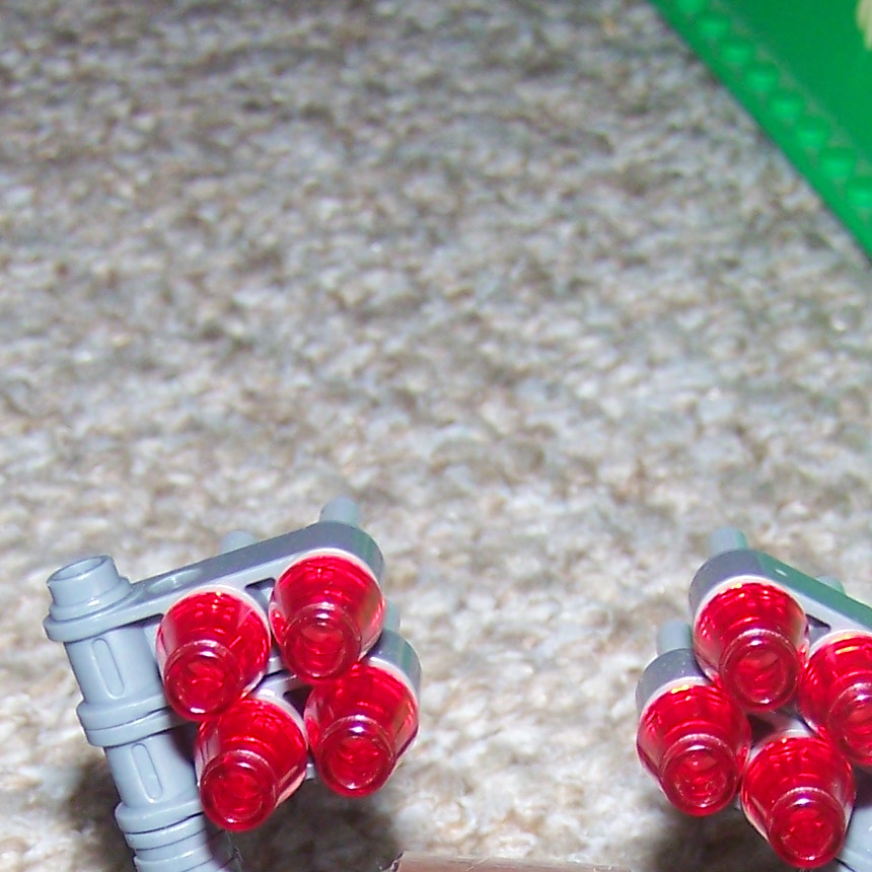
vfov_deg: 13.9
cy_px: 1149
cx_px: 357
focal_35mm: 120
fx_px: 3420
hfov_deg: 14.5
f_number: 2.8
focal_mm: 6.3
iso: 80
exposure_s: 1/60
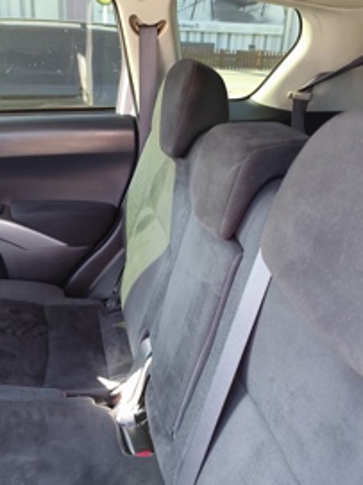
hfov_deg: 41.7
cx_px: 165
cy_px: 263
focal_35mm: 34
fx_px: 476
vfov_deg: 53.9
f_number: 1.65
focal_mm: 6.19
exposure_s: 1/50
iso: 1000
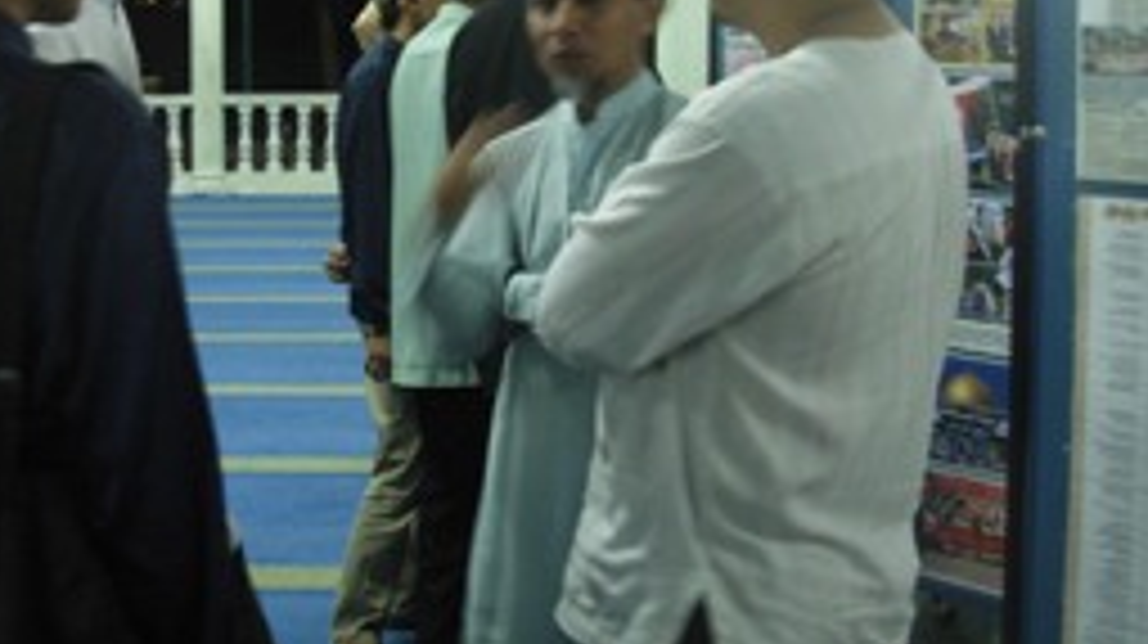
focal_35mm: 65
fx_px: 1977
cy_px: 194
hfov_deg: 32.3
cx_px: 509
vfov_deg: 18.4
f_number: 2.9
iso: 231
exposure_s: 1/4
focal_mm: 6.3
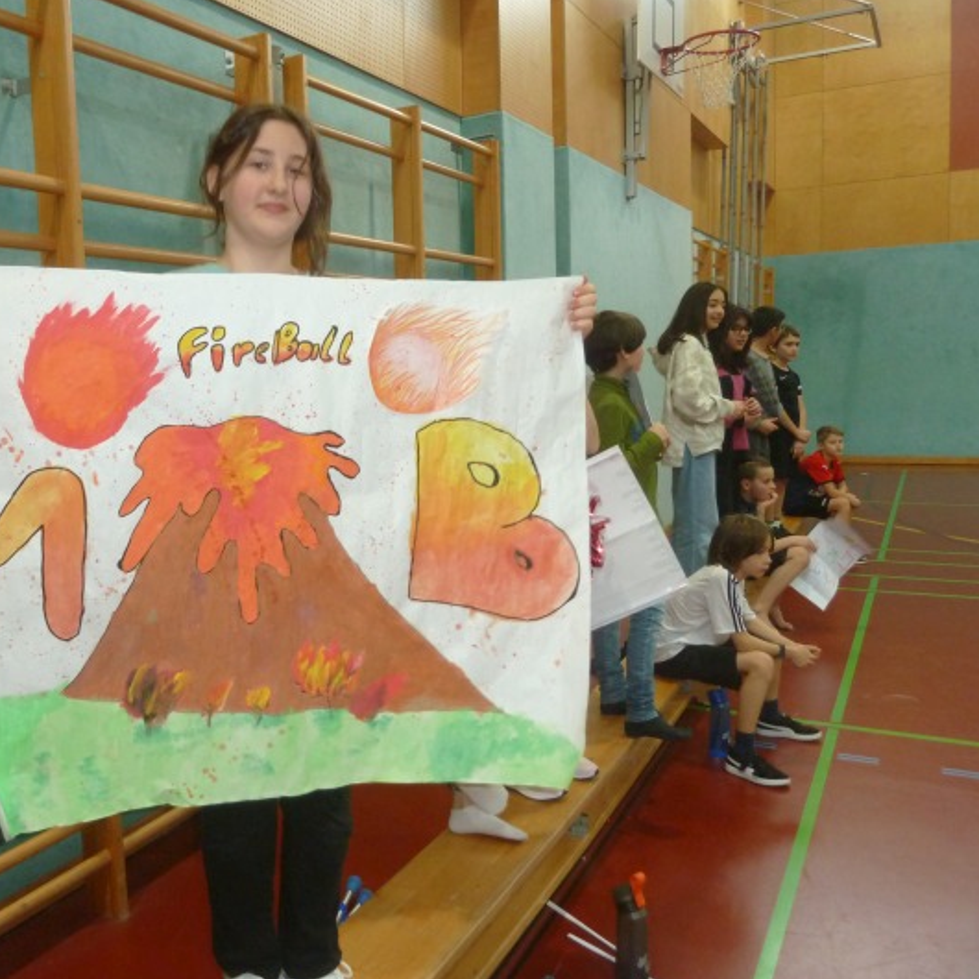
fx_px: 960
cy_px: 488
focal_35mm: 30
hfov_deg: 52.9
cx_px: 320
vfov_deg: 54.0
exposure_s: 1/30
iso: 250
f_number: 3.3
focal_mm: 4.1
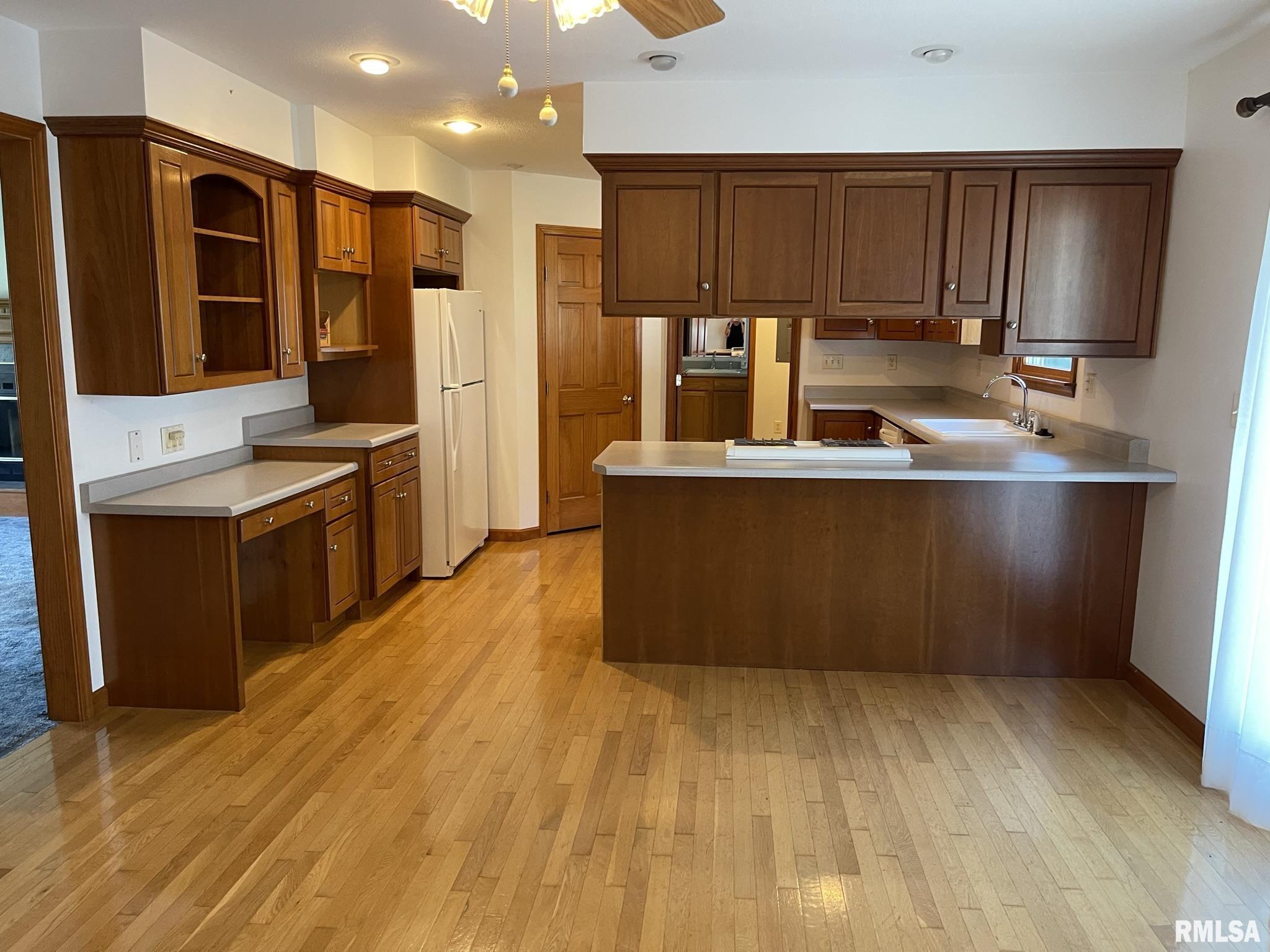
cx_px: 635
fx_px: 954
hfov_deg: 67.3
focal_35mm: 26
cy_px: 476
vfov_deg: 53.1
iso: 200
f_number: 1.6
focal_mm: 5.1
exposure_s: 1/60
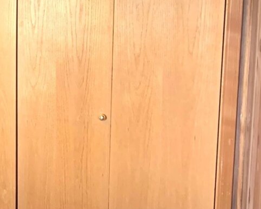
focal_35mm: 74
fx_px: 572
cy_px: 40
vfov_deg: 20.5
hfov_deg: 21.9
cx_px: -116
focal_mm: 4.25
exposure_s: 1/60
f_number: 1.8
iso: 160
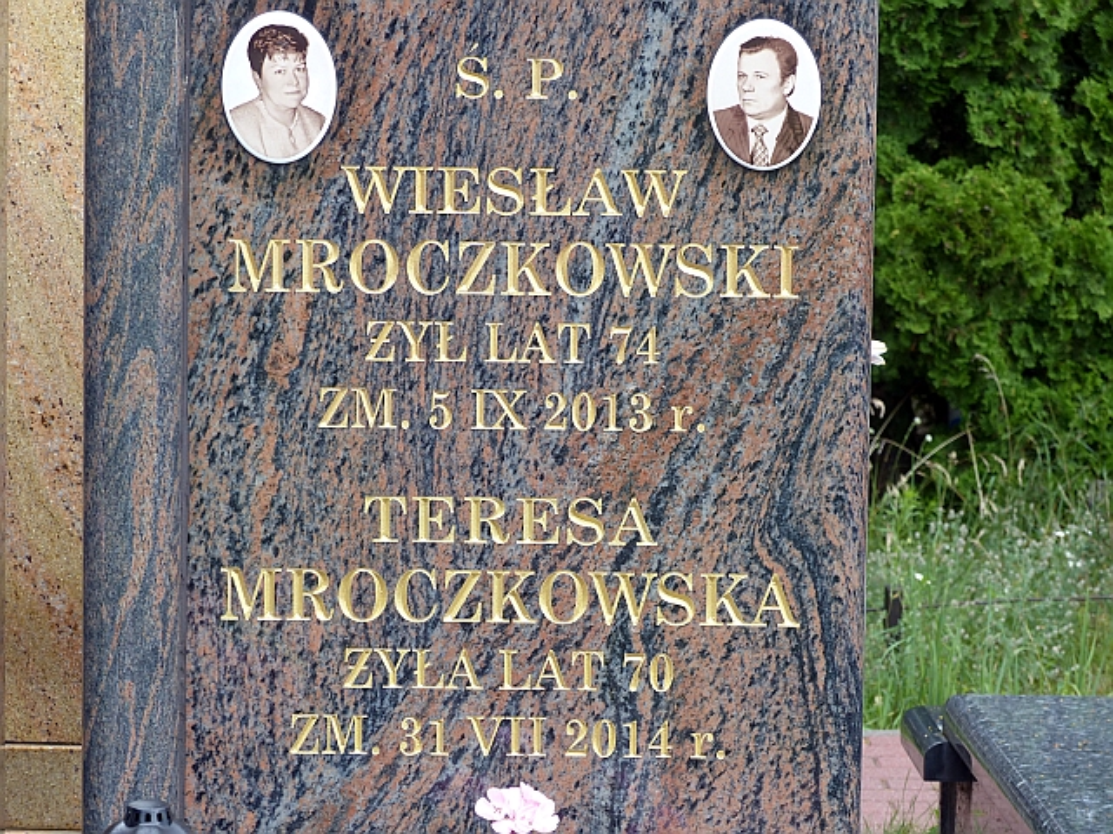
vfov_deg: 11.0
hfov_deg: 14.6
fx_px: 4341
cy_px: 417
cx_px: 556
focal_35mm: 135
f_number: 4
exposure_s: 1/125
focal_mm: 24.3
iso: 100
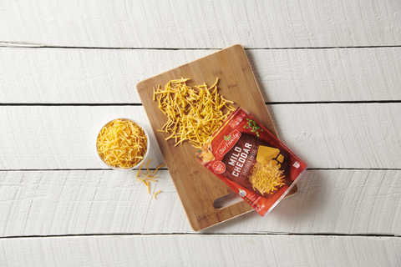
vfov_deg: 20.6
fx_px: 735
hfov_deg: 30.5
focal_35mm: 66
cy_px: 134
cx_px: 200
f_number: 9
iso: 160
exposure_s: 1/125
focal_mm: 66
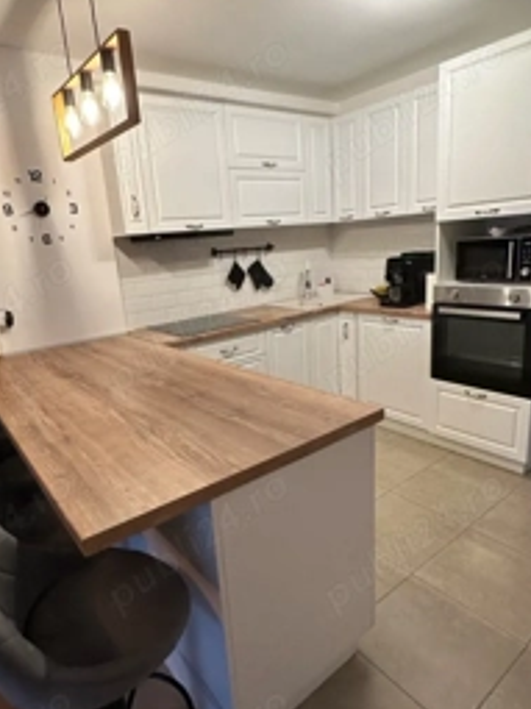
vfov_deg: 76.4
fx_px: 450
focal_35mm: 22
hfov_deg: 61.0
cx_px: 253
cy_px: 359
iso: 160
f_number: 2.2
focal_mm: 2.22
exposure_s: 1/100
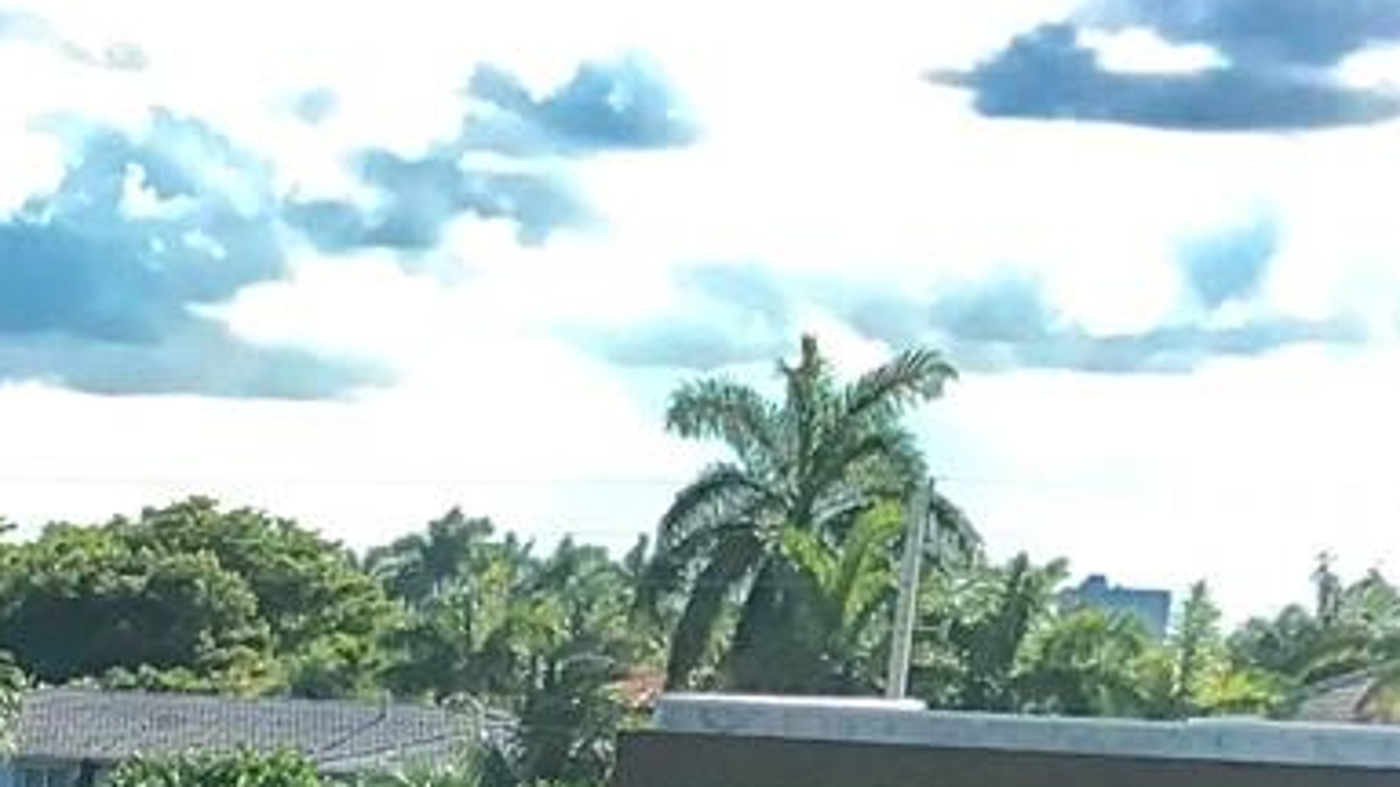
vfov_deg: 8.5
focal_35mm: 127
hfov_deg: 15.5
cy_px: 2059
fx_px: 4715
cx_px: -733
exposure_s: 1/1497
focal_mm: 3.99
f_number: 1.8
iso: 20
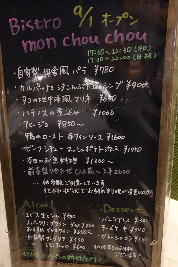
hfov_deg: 53.1
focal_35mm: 24
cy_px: 134
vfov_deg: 73.8
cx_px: 89
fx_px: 178
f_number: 1.8
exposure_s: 1/25
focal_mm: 8.8
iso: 800
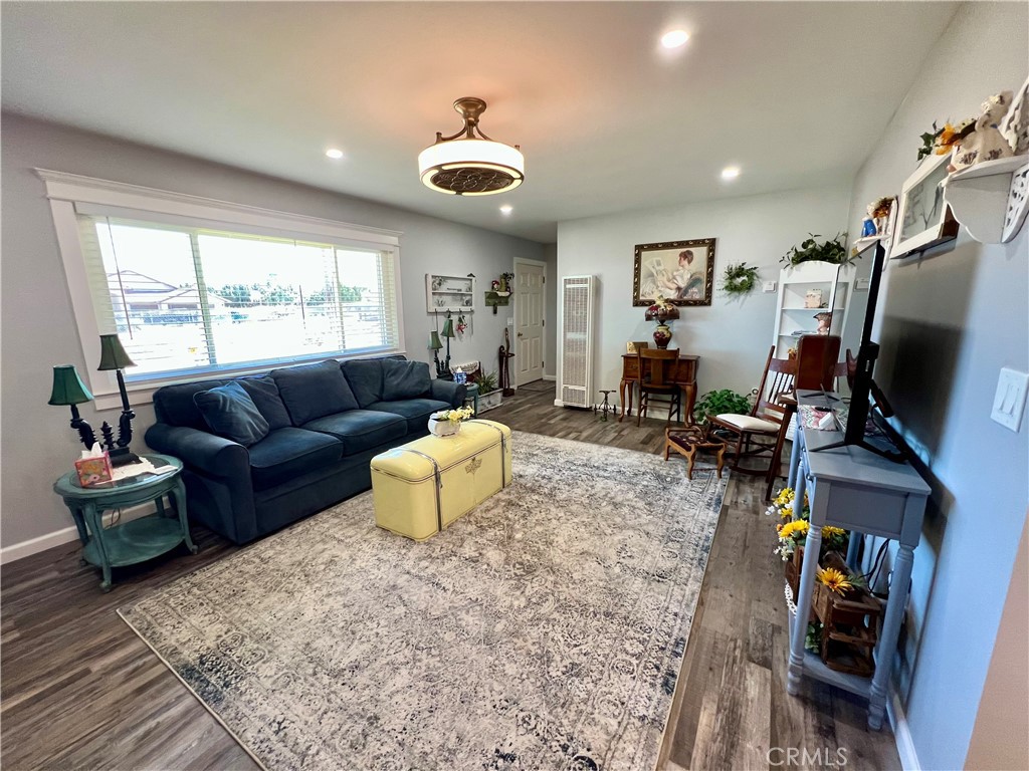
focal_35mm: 13
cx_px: 514
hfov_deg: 106.2
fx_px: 386
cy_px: 386
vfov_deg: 89.9
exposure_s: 1/60
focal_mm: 1.57
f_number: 1.8
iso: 200
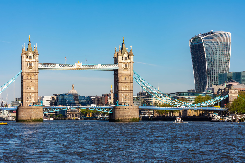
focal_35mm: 105
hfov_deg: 19.5
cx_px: 122
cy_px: 82
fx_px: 714
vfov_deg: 13.0
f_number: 14
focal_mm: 70
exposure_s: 1/800
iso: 200
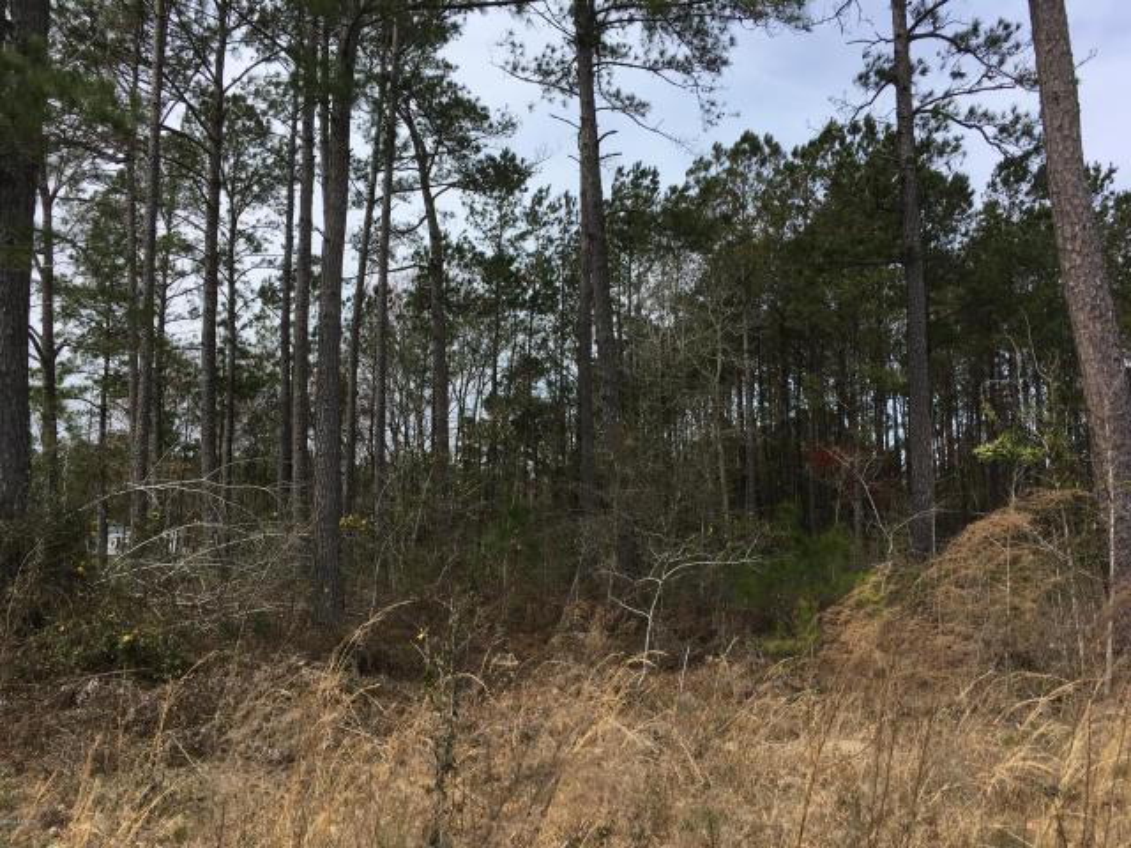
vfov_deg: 48.2
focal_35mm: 29
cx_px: 566
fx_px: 948
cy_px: 424
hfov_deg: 61.7
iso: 25
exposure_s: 1/1131
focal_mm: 4.15
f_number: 2.2
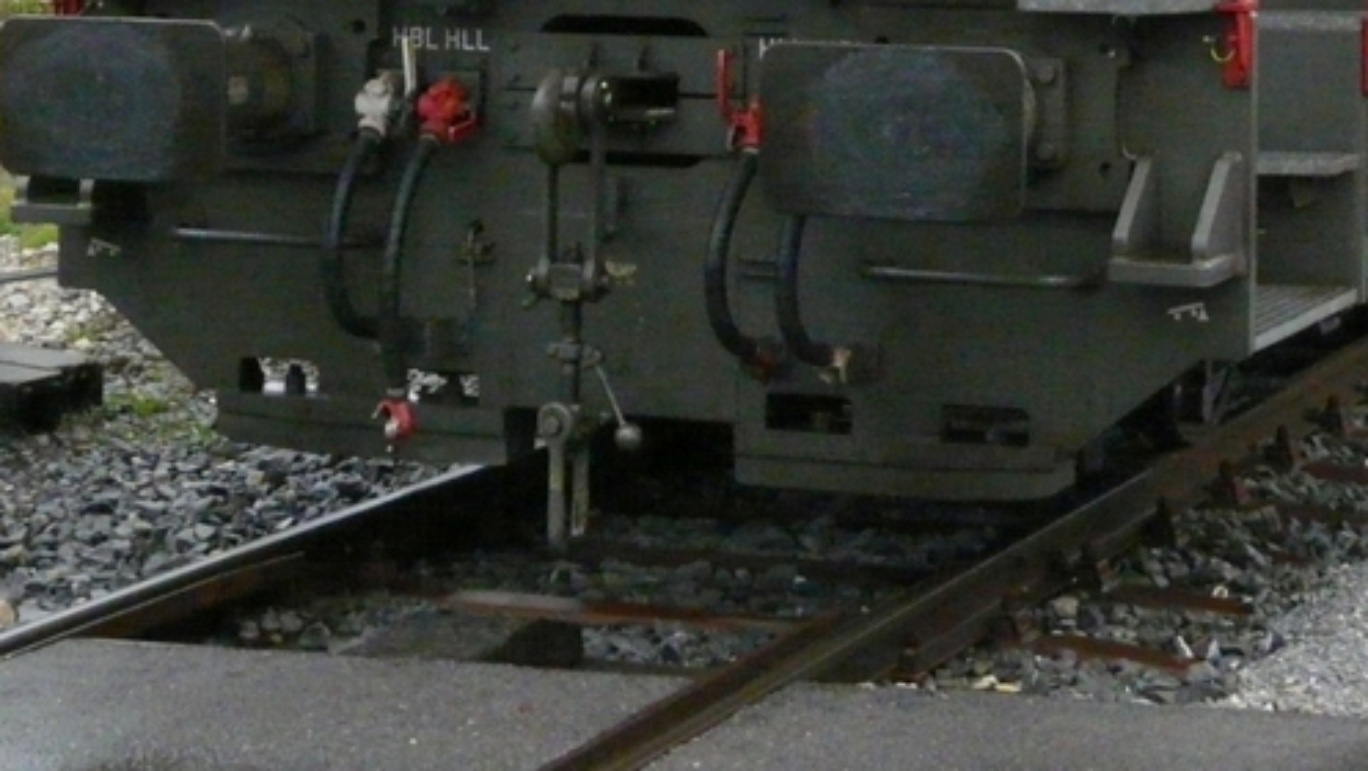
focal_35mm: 103
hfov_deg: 20.6
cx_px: 941
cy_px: -218
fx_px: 3738
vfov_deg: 11.5
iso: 640
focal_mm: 7.7
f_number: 3.2
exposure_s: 1/160
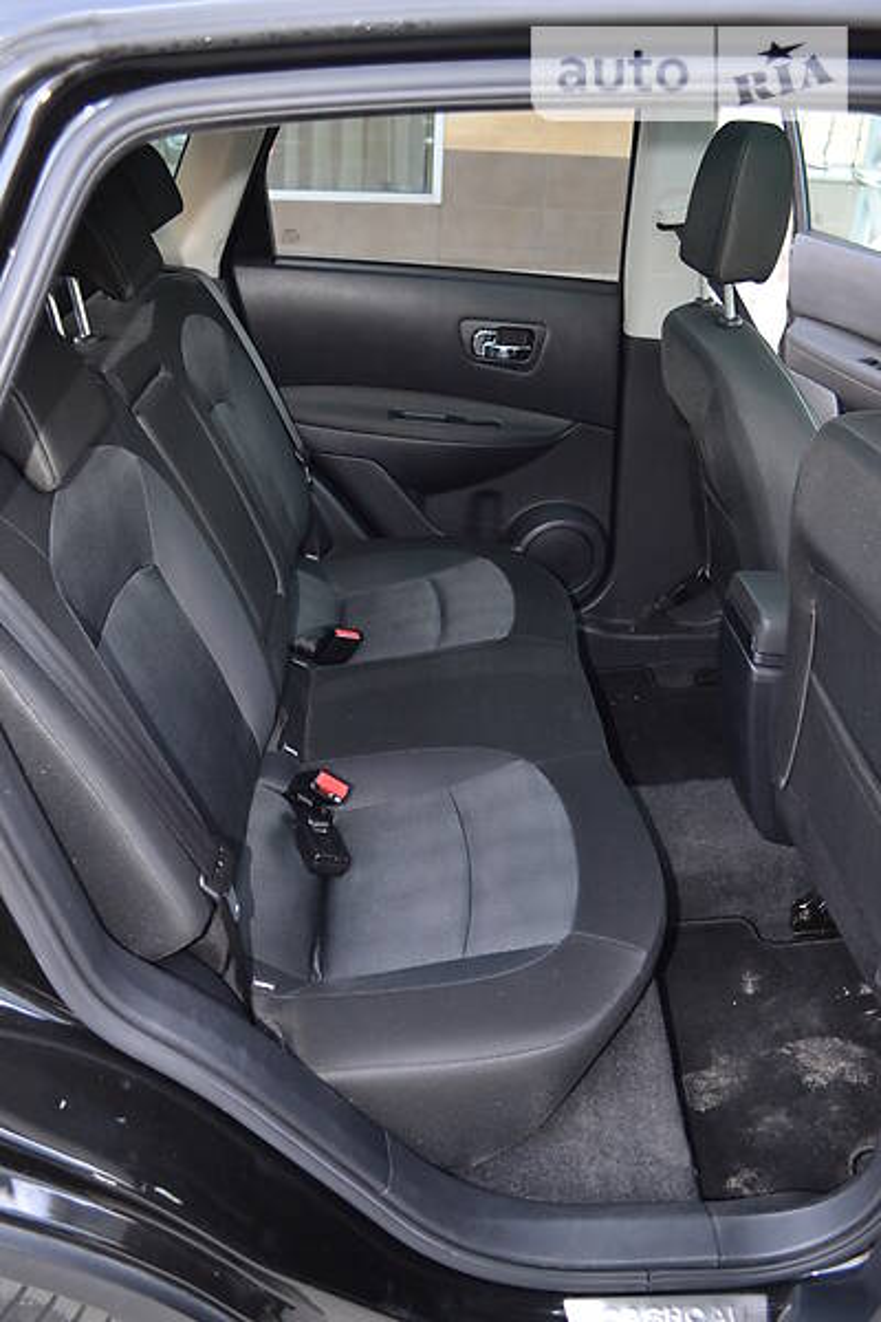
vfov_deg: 67.4
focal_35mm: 27
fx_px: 991
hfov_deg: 47.9
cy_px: 661
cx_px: 440
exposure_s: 1/60
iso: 560
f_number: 3.5
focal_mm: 18
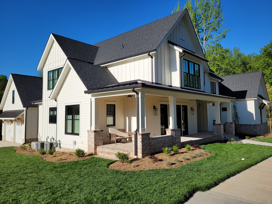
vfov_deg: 53.1
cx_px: 136
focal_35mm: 26
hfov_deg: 67.3
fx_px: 204
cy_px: 102
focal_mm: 5.4
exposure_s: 1/3436
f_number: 1.8
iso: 40
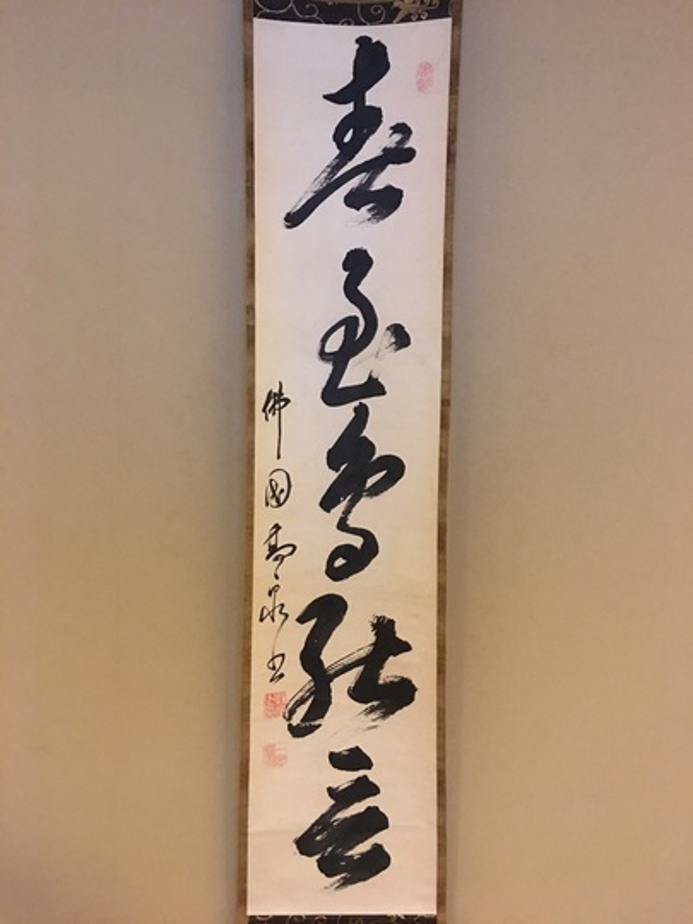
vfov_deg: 61.7
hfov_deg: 48.2
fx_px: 774
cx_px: 346
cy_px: 462
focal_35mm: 29
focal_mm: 4.15
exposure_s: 1/4
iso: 64
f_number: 2.2
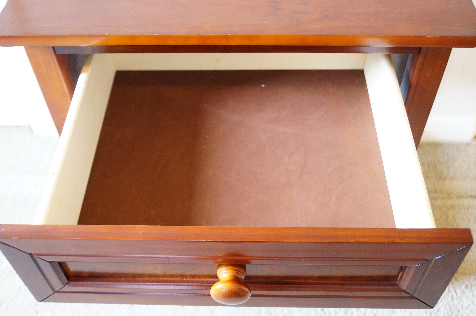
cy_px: 160
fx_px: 488
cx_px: 232
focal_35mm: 37
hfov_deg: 52.0
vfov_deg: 35.8
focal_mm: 24
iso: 3200
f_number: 4
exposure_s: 1/15
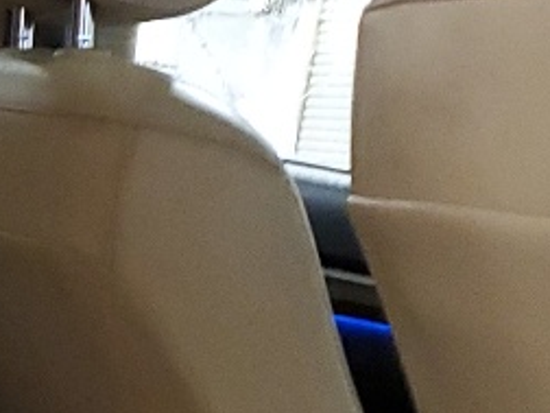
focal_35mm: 165
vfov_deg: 8.7
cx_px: -469
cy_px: 704
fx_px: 2622
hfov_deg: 11.1
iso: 308
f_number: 1.5
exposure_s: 1/17
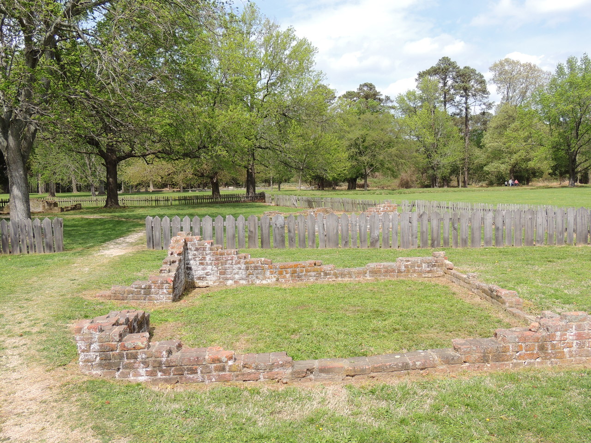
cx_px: 296
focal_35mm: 30
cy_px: 222
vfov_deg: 46.8
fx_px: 512
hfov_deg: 60.0
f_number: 3.1
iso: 100
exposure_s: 1/1000
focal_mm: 5.3
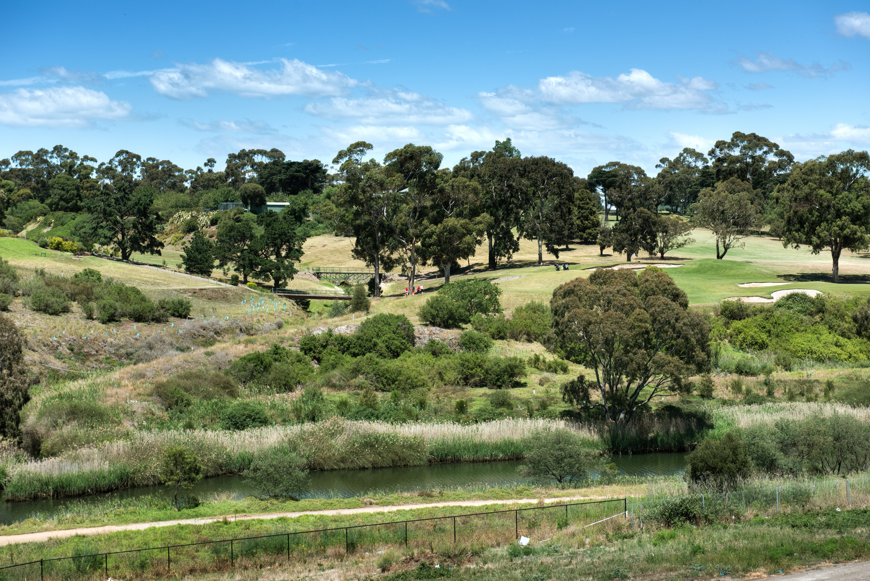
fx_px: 1692
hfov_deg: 28.8
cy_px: 290
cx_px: 435
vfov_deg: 19.5
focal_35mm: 70
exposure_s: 1/1250
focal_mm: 70
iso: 400
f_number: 7.1
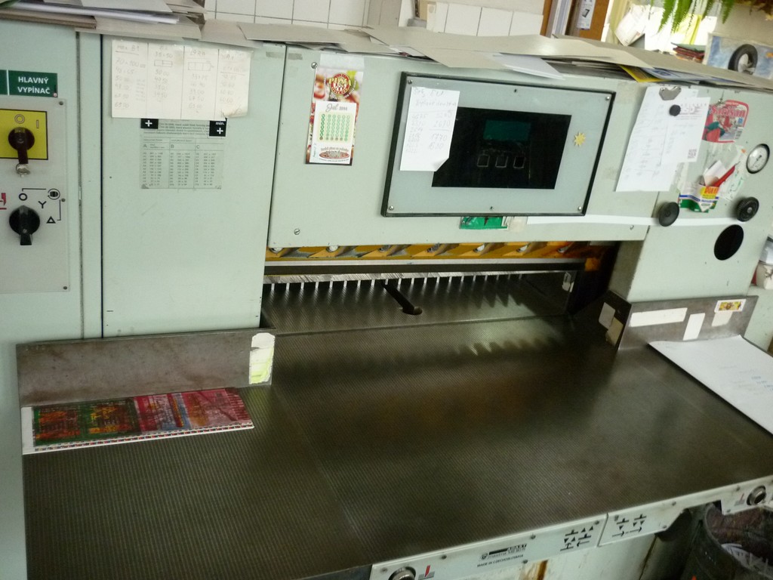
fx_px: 737
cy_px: 290
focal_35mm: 33
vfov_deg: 42.9
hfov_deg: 55.4
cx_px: 386
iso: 400
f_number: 2.8
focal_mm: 5.5
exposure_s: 1/20
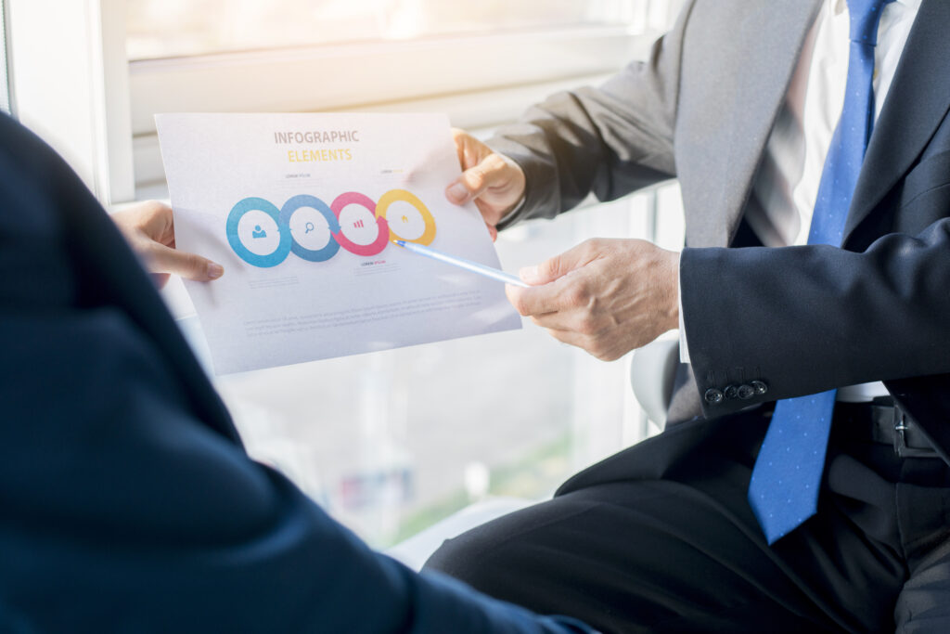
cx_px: 475
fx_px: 1320
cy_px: 317
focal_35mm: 50
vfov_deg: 27.0
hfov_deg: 39.6
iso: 250
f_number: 4
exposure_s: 1/200
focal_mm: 50
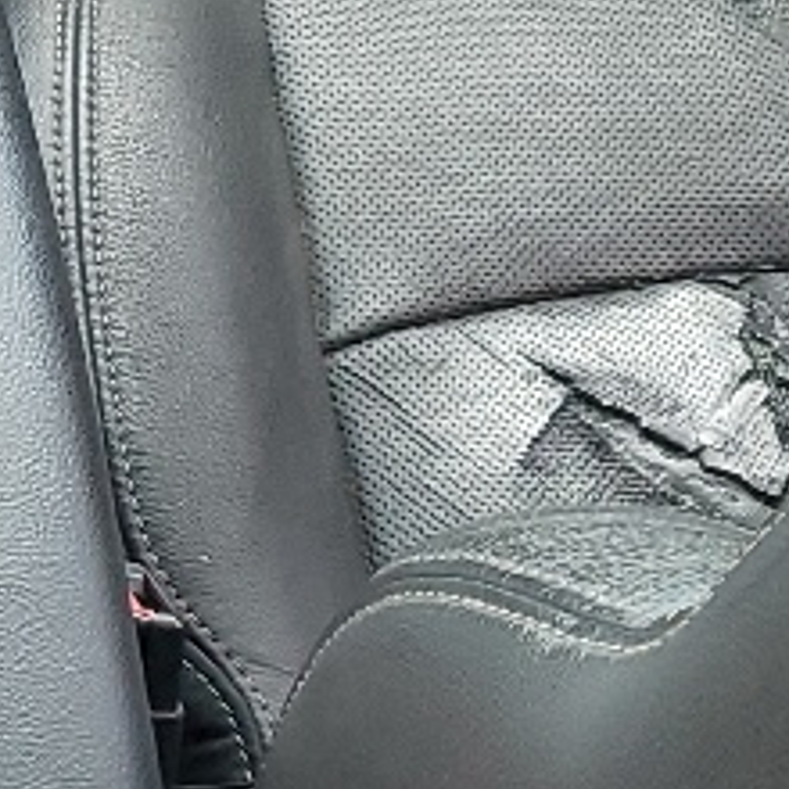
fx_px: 4306
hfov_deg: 9.7
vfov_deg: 10.3
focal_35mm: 167
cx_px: -843
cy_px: -204
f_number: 1.5
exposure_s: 1/120
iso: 58
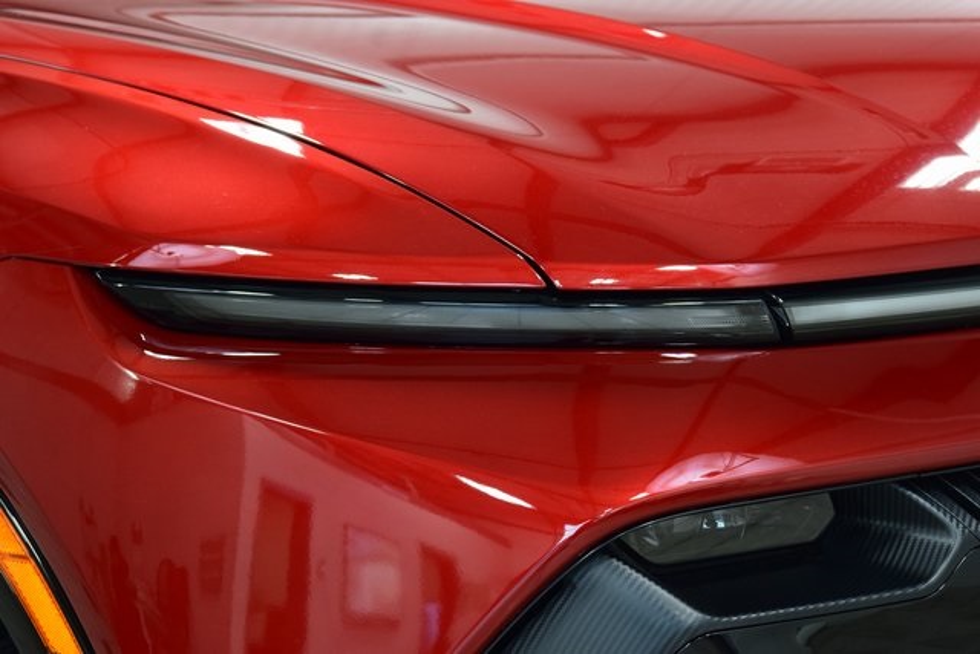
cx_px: 490
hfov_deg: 19.5
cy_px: 327
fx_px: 2859
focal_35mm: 105
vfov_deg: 13.0
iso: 1600
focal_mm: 70
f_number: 7.1
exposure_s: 1/30
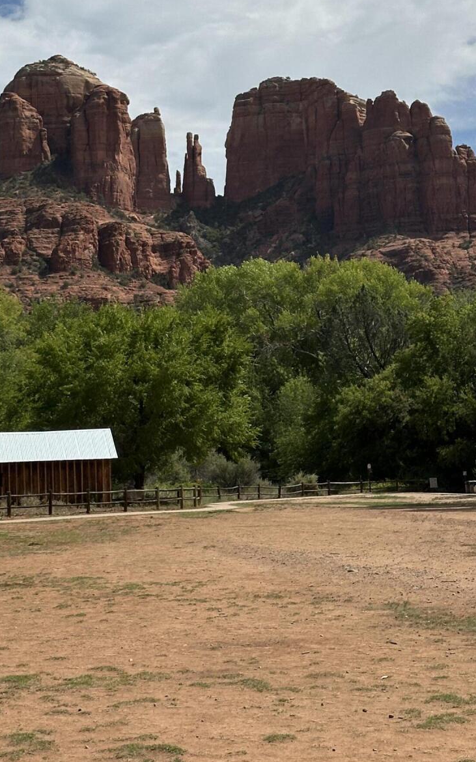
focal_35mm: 87
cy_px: 343
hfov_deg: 15.0
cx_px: 153
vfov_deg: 23.8
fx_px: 1806
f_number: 1.78
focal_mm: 6.86
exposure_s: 1/8197
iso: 64
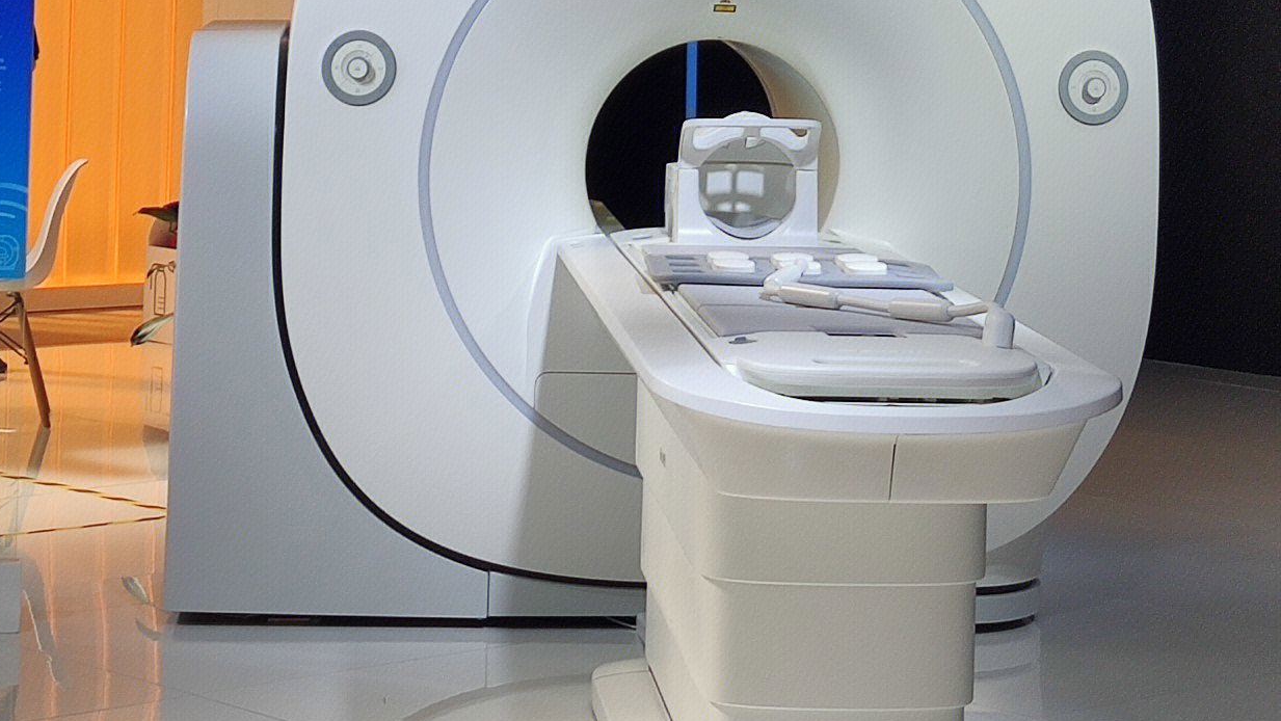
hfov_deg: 20.2
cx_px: 683
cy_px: -226
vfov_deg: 11.1
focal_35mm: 106
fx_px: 3601
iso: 112
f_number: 1.75
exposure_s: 1/1221
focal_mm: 4.75
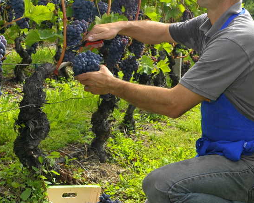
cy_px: 78
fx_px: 564
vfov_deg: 20.4
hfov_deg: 25.4
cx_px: 146
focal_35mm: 75
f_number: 5.6
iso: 200
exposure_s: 1/125
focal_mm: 22
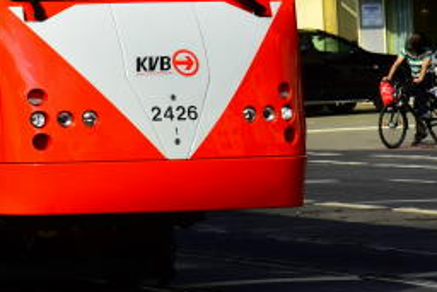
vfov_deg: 4.9
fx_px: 3413
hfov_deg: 7.2
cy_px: -89
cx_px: -218
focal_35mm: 281
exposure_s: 1/1250
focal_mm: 72
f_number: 10
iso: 320
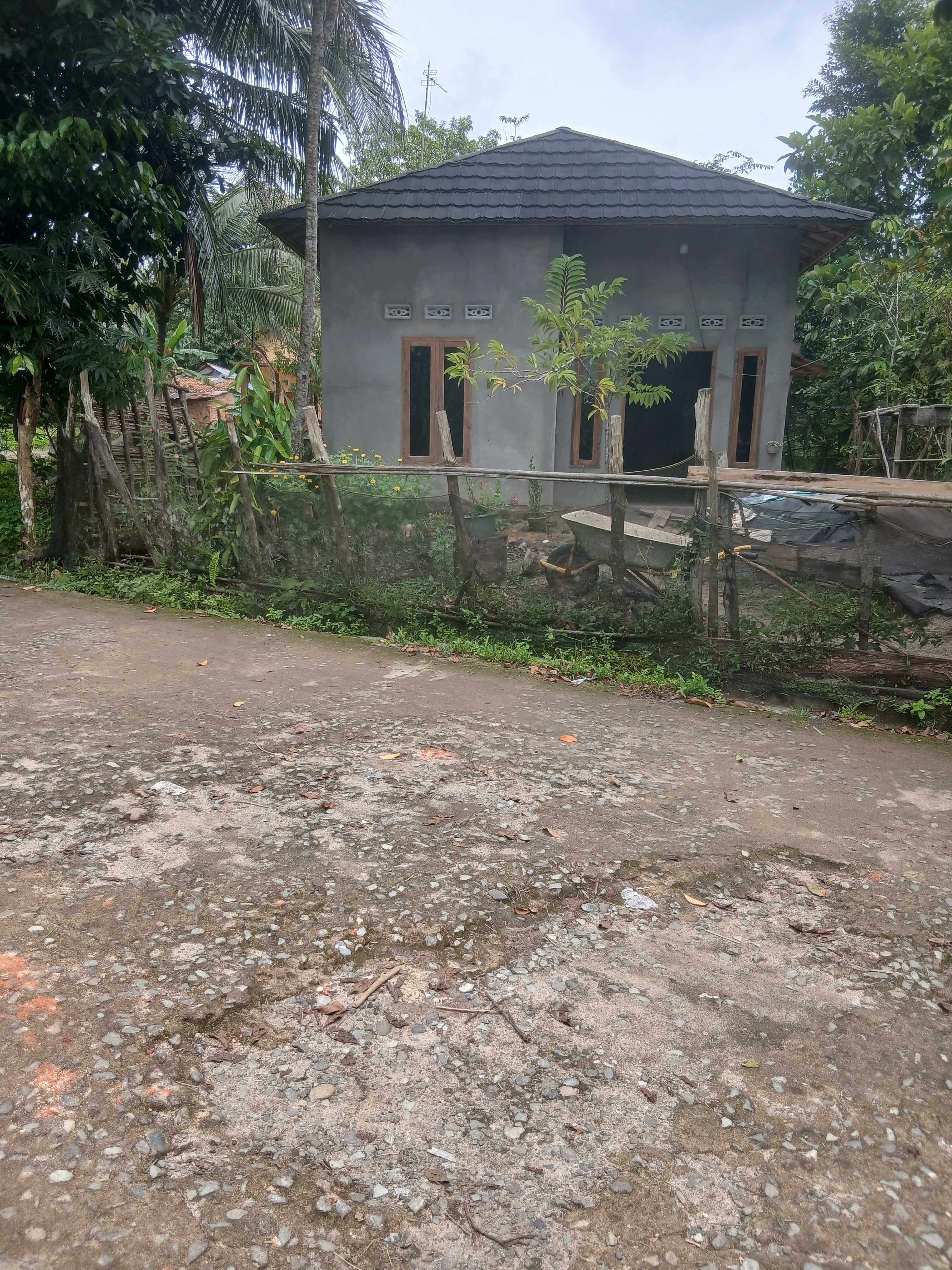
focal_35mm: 26
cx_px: 476
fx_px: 953
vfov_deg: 67.3
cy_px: 635
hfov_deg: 53.1
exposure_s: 1/270
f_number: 1.8
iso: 20
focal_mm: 3.98
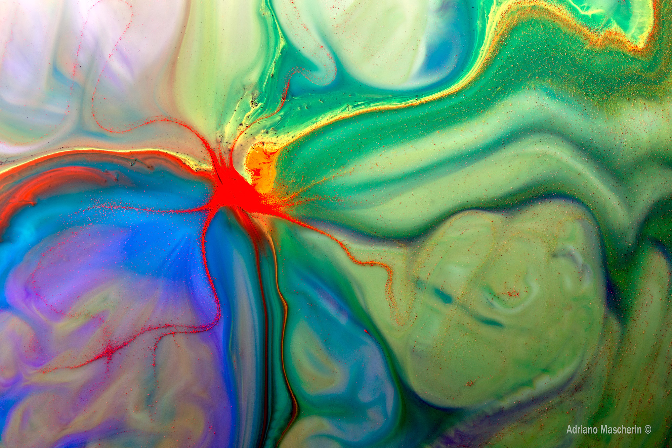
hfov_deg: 19.4
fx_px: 1961
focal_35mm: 105
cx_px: 336
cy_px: 224
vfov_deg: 13.1
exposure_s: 1/60
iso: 100
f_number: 13
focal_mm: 105
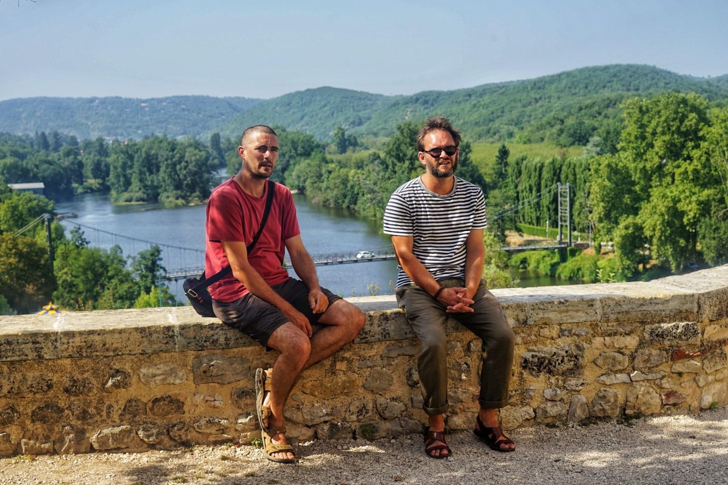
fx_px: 1072
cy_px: 249
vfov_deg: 25.5
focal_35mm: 53
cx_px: 368
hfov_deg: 37.5
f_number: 8
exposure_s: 1/125
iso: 100
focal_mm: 50
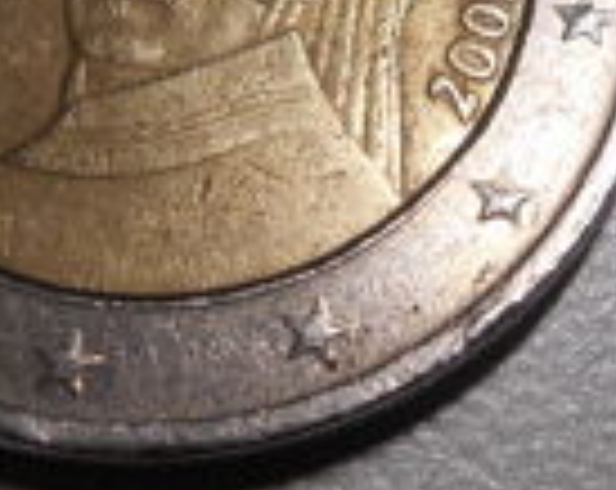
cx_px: 418
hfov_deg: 21.4
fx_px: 1619
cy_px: -13
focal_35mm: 89
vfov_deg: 16.8
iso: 80
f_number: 3.5
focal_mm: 4.6
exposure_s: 1/100
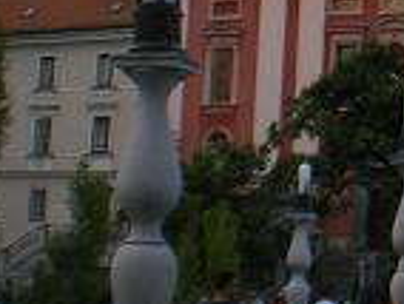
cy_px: 0
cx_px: 689
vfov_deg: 10.5
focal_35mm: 141
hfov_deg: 12.9
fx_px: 1648
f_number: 4.6
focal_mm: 6.3
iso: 64
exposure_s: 1/100
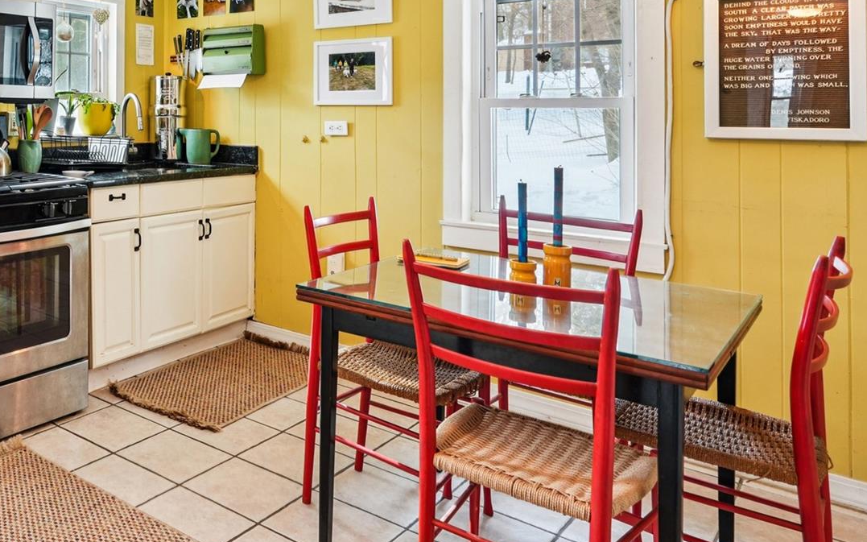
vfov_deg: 38.5
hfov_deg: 53.4
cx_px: 84
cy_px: 83
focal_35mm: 31
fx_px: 732
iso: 400
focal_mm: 16
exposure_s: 1/15
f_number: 9
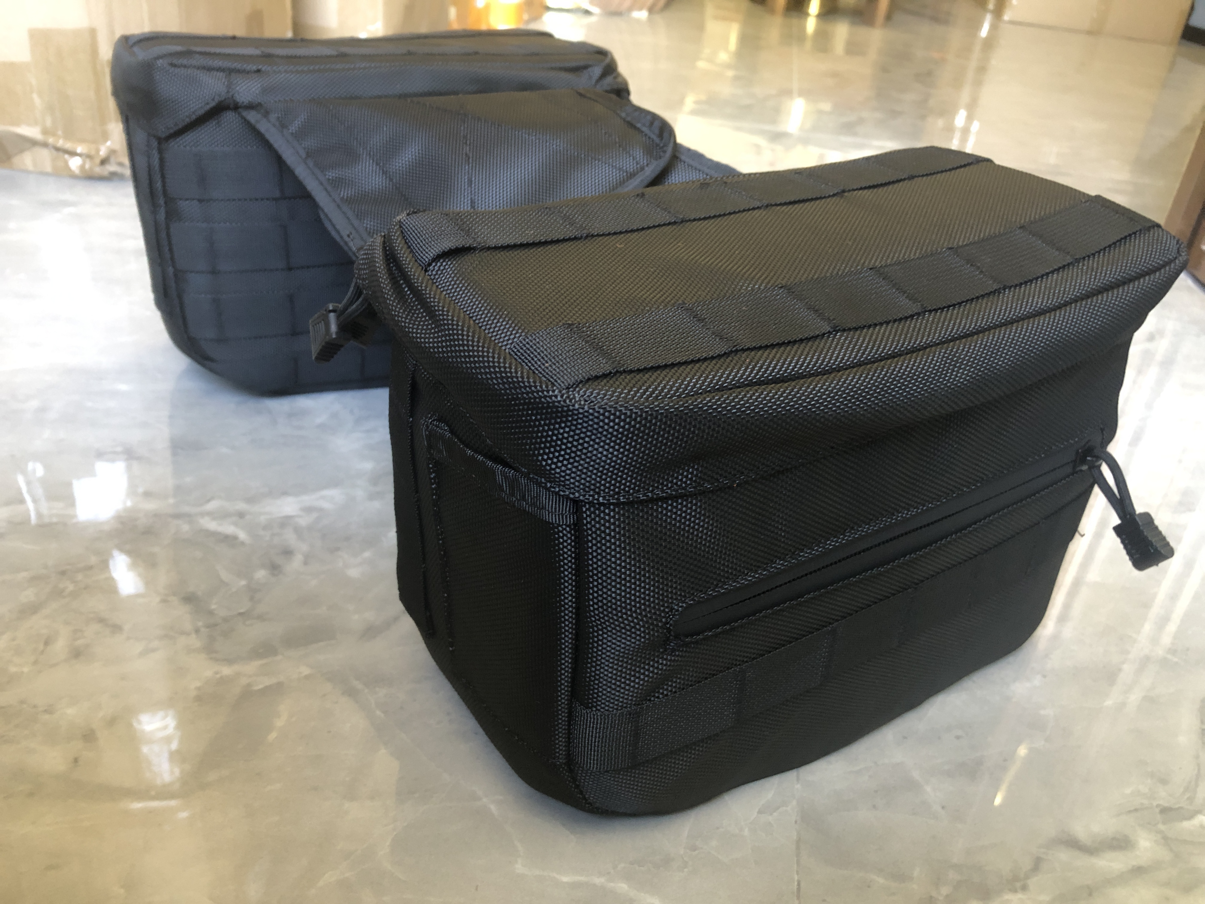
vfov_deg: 49.7
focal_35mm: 28
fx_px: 975
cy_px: 452
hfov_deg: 63.4
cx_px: 602
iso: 100
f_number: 1.8
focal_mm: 4
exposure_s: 1/11
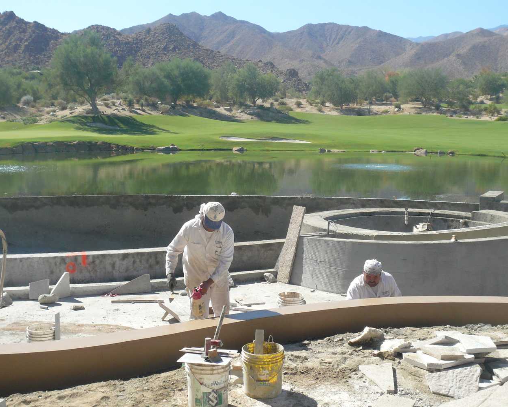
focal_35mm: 48
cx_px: 264
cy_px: 204
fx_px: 722
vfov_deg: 31.5
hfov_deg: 38.8
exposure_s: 1/125
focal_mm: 7.5
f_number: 10
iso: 100
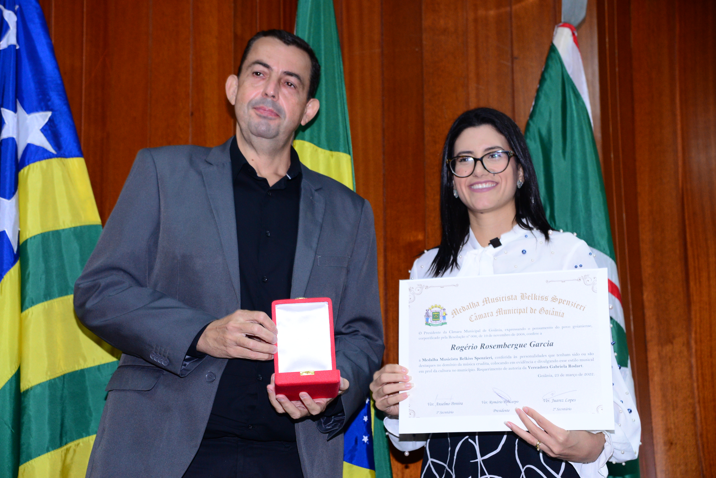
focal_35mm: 66
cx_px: 358
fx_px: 1313
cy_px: 239
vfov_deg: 20.6
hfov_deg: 30.5
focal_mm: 66
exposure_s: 1/125
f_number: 4.5
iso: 2000
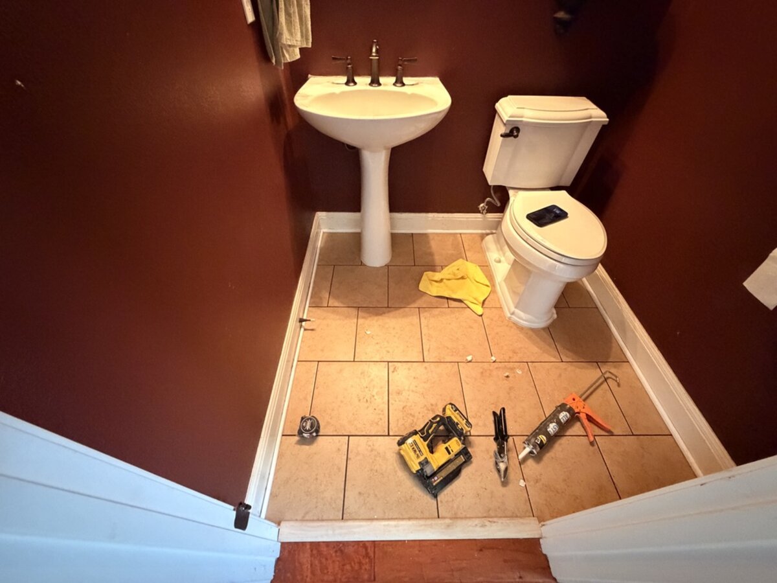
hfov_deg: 102.1
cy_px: 292
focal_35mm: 14
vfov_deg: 85.7
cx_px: 388
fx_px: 314
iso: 1250
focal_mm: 2.22
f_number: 2.2
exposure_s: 1/56
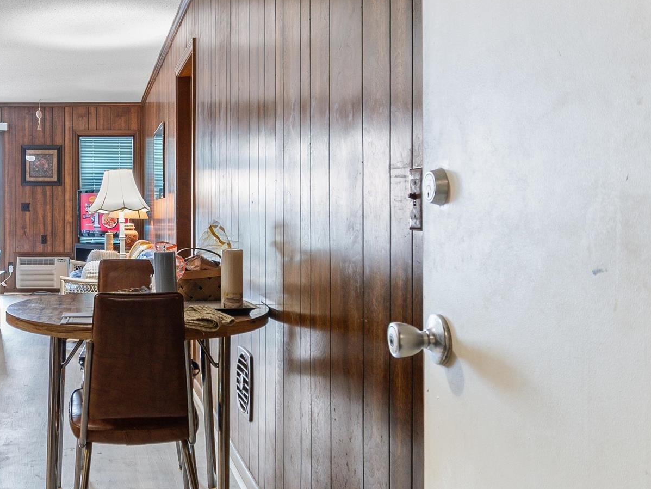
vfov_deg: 38.5
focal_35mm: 37
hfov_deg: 45.7
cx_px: 73
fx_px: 696
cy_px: 186
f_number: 4.5
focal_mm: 10
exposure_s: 1
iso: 100
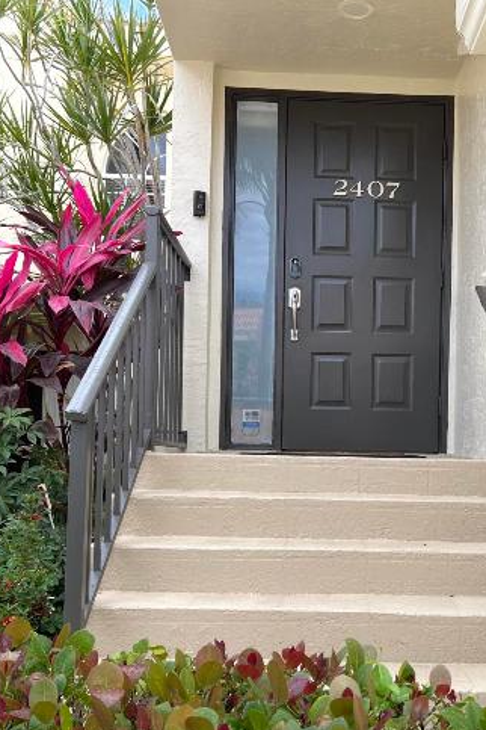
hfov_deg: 30.8
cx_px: 344
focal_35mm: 43
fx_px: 871
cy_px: 423
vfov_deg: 45.3
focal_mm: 5.7
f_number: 1.5
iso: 50
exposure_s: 1/814
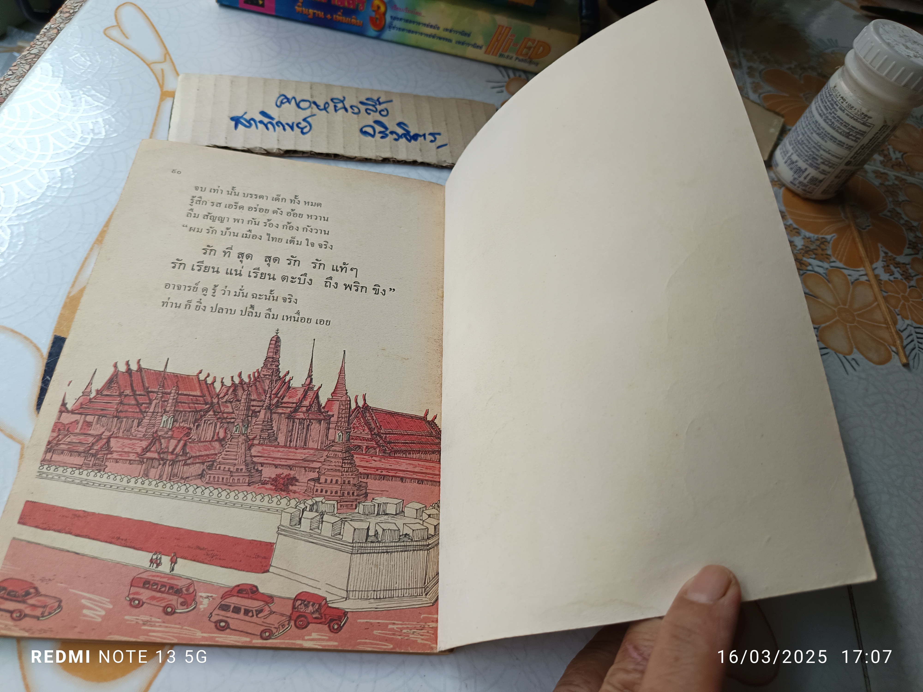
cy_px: 346
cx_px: 462
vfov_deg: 56.8
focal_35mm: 24
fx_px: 640
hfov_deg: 71.6
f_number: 1.7
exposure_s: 1/50
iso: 90
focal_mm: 5.31
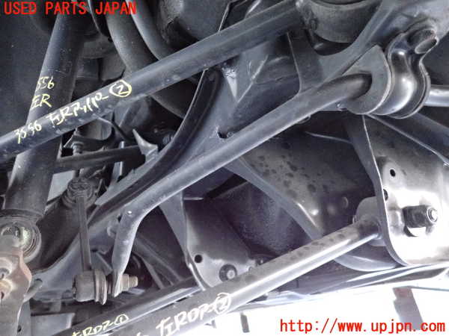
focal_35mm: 25
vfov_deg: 54.9
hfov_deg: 69.4
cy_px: 168
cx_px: 224
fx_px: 324
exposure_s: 1/125
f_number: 2
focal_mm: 4.5
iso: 3200
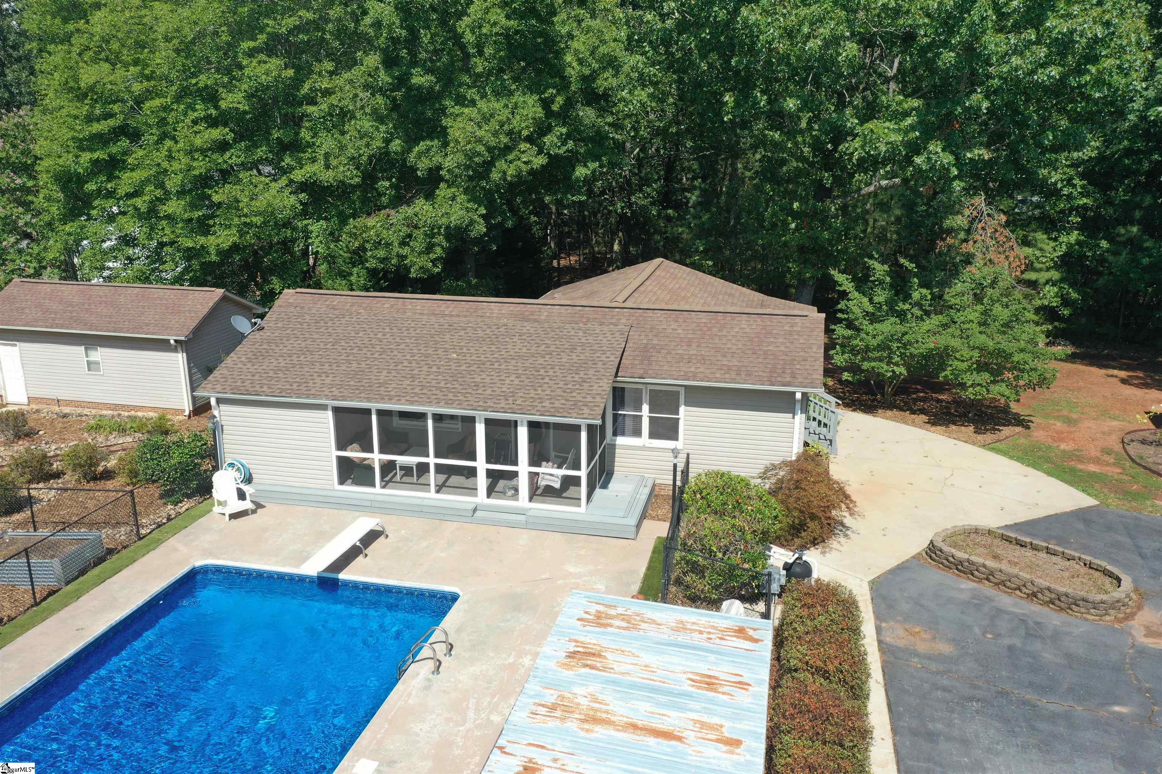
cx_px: 581
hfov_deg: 65.5
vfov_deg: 46.4
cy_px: 387
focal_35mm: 28
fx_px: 904
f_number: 5.6
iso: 100
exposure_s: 1/400
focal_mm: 10.26
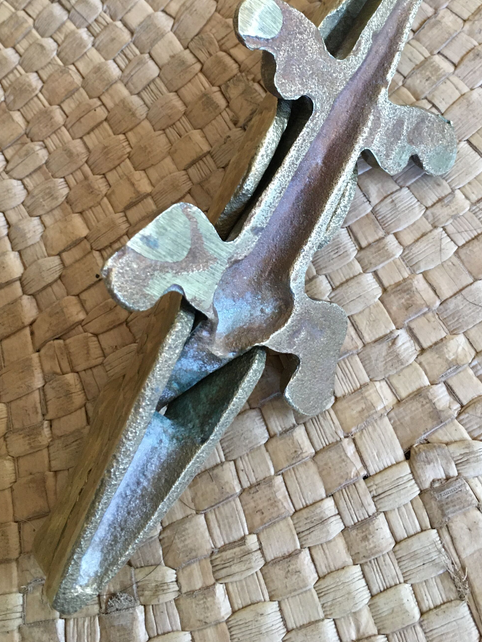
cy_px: 166
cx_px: 226
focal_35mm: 45
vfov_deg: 40.9
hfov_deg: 32.2
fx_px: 835
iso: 160
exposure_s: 1/33
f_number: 2.2
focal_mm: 4.15
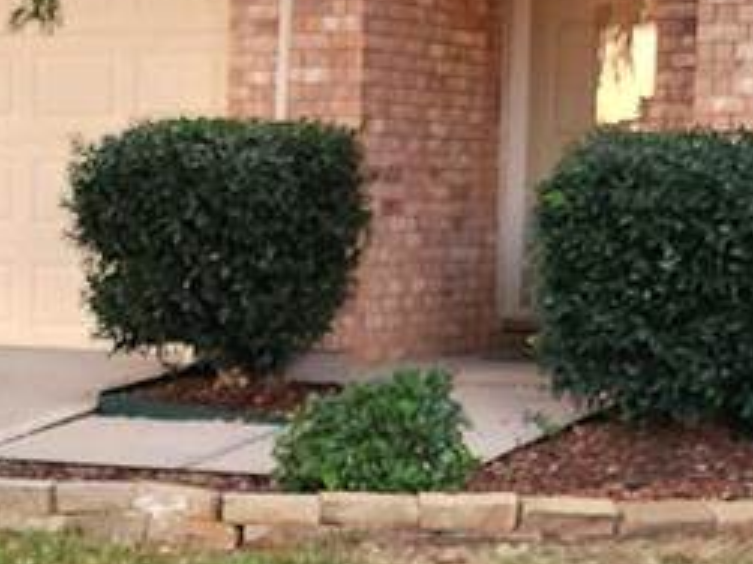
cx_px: 417
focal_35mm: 94
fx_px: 2044
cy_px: 94
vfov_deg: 15.6
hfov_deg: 20.9
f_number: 1.8
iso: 160
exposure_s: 1/182
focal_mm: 6.4
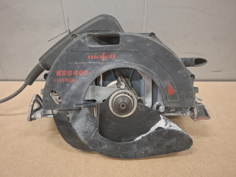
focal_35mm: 23
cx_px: 118
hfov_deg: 73.9
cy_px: 88
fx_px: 157
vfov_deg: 58.9
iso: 500
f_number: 1.8
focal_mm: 5.54
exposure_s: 1/25
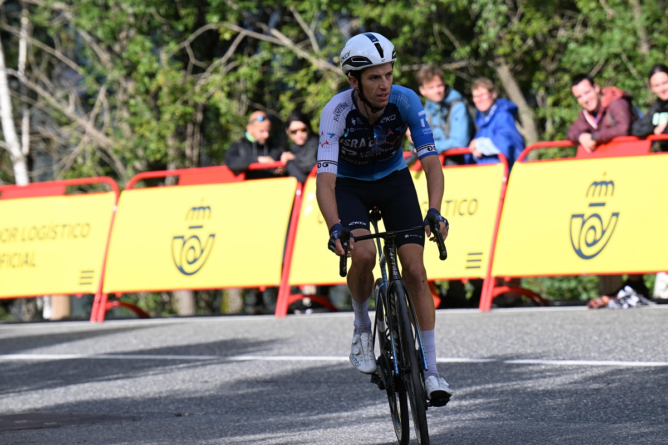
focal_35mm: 280
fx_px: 5195
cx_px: 334
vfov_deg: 4.9
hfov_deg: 7.4
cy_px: 222
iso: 400
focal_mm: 280
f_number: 7.1
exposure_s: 1/800
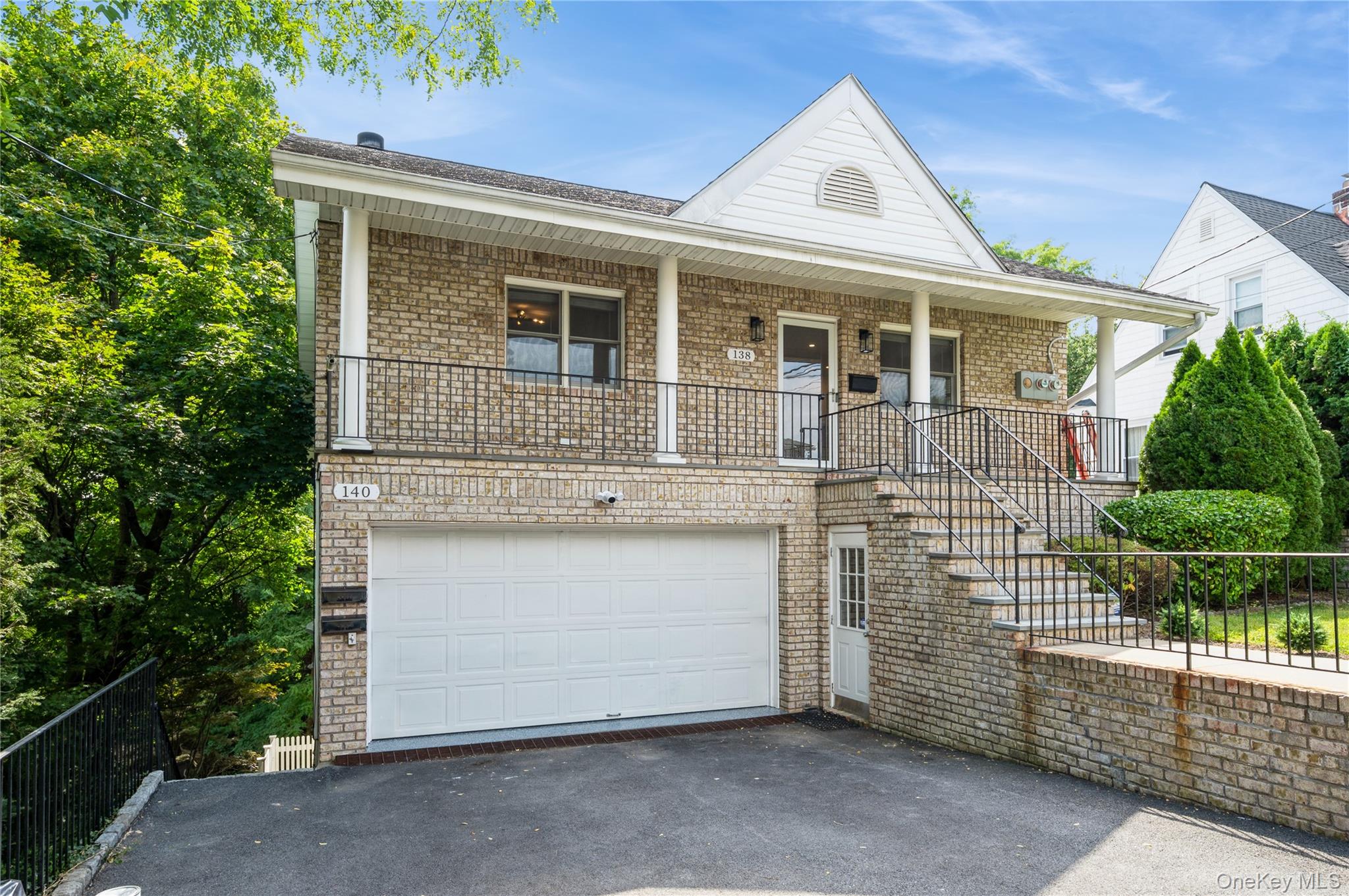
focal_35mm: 21
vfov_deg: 59.4
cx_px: 674
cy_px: 448
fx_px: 786
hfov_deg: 81.2
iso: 200
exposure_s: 1/50
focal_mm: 21
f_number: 11
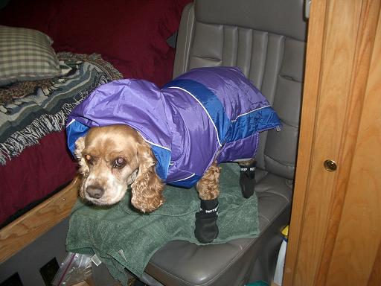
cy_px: 143
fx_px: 385
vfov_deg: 40.7
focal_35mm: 35
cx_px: 190
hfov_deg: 52.6
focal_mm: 5.8
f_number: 2.6
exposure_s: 1/40
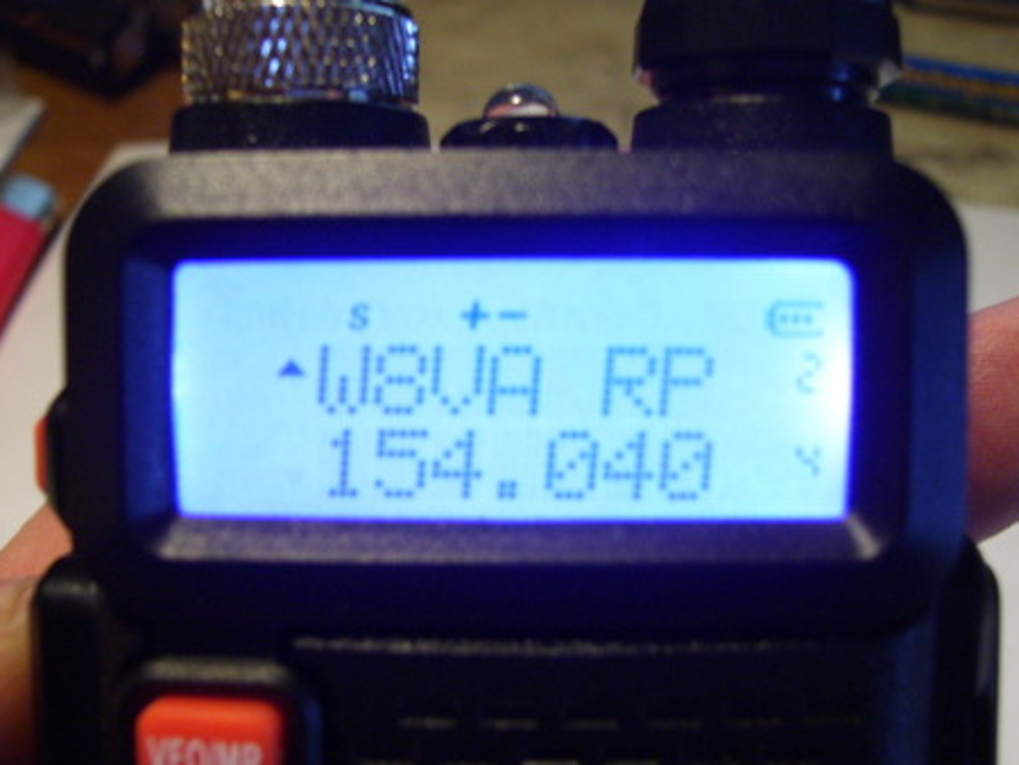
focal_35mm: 40
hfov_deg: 46.8
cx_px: 523
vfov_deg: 36.0
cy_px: 415
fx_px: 1178
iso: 160
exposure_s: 1/10
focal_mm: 6
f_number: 2.7
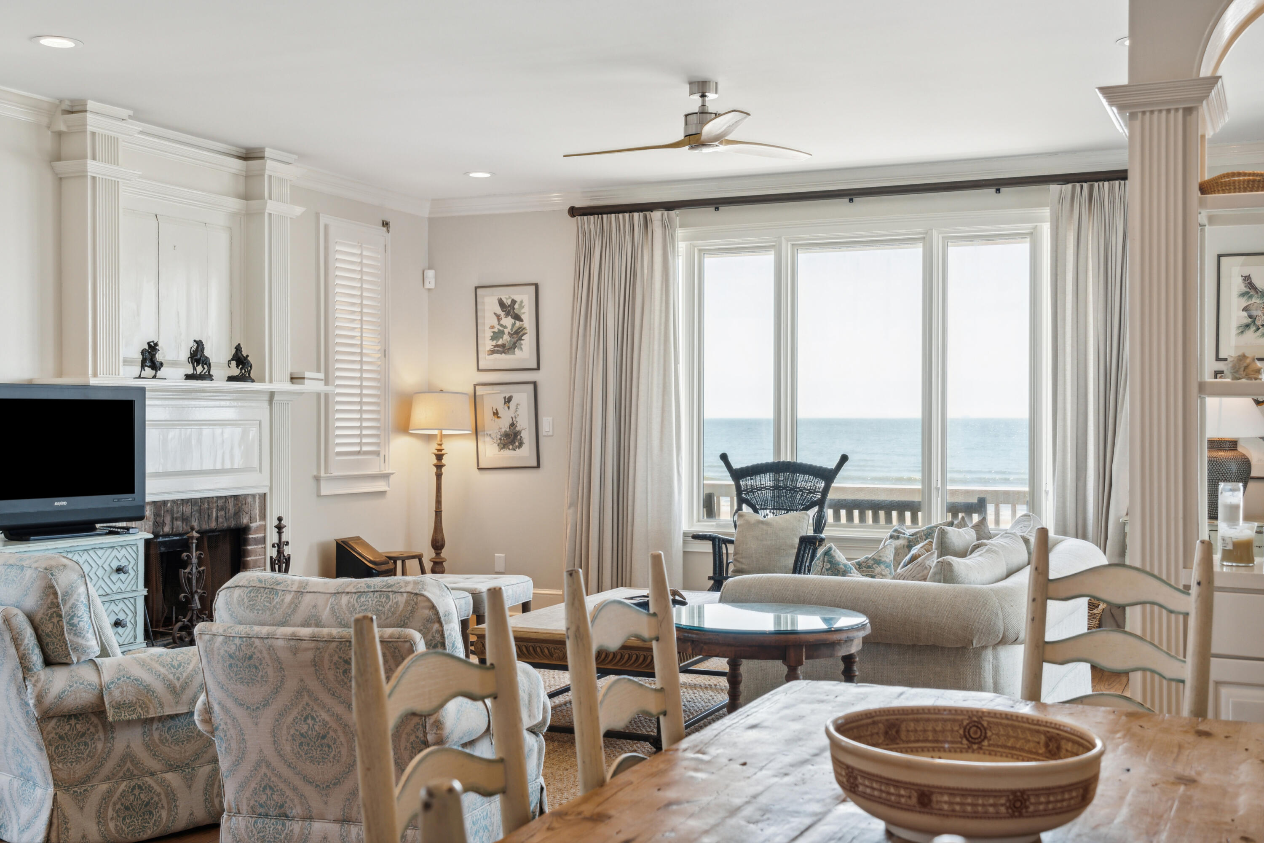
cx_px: 632
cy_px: 422
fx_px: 1334
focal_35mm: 38
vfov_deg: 35.1
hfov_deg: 50.7
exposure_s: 1/60
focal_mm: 38
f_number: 8
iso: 400
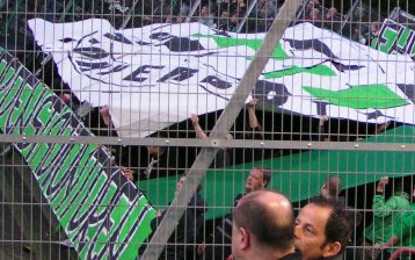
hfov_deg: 22.5
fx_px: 1018
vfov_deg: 14.5
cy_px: 65
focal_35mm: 90
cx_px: 365
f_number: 2.8
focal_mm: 5.8
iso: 200
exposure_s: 1/25
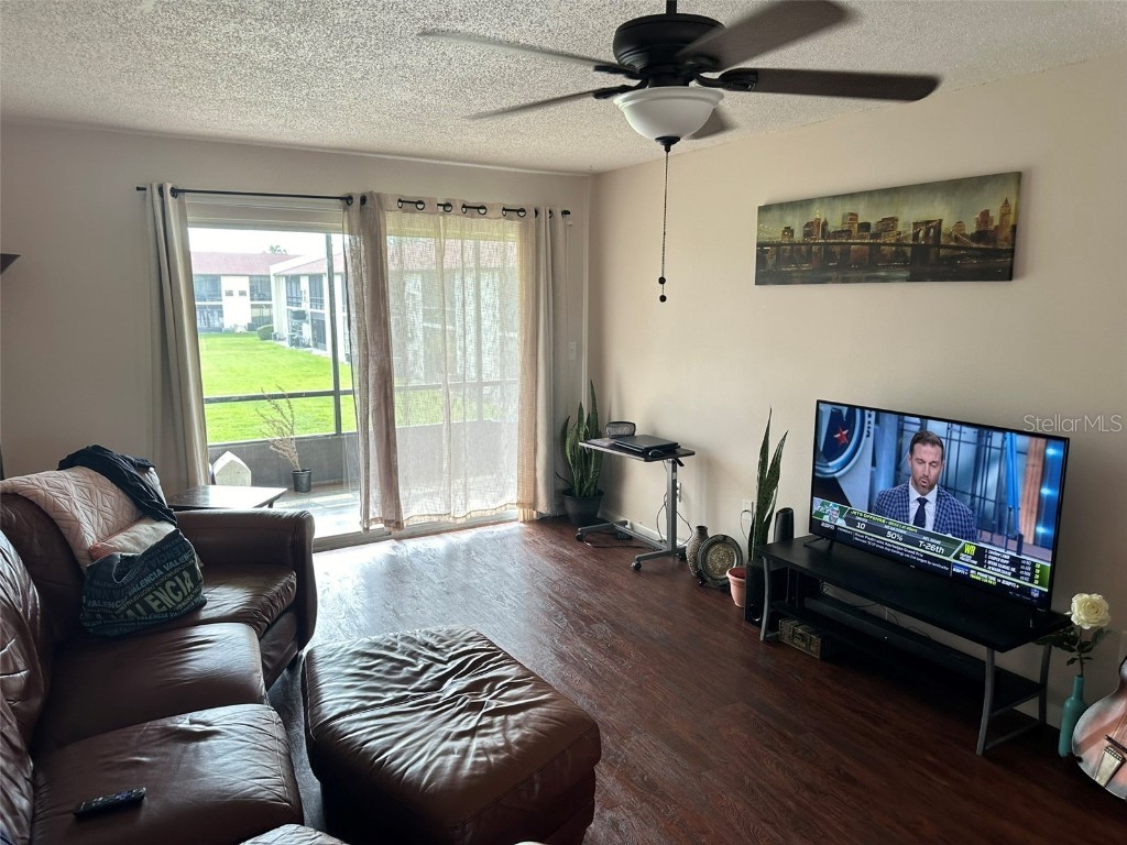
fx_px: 781
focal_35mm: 24
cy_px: 422
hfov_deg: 71.6
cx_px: 564
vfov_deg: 56.8
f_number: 1.78
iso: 80
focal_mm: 6.86
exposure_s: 1/120
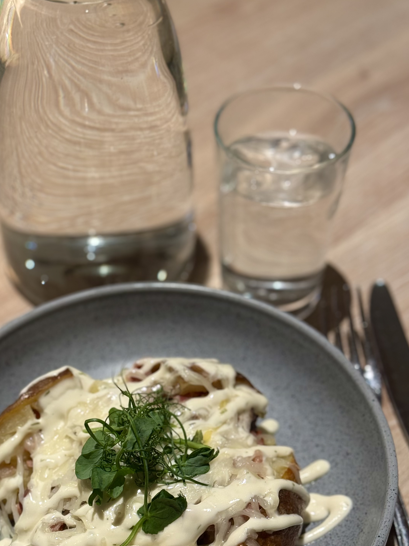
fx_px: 1071
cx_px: 190
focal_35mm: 68
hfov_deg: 21.6
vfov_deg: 28.3
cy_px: 379
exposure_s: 1/50
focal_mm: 6.76
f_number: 1.78
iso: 125
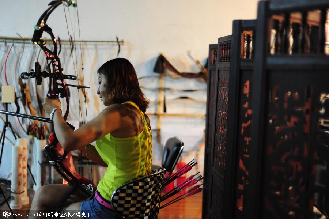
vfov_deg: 27.0
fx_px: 457
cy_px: 110
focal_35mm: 50
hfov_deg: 39.6
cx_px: 164
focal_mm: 50
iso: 2500
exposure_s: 1/50
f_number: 1.8
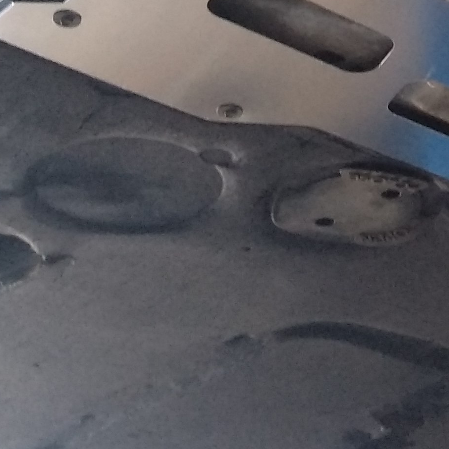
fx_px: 1247
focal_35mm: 85
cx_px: 606
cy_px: -154
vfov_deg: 18.8
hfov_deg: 18.7
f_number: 2.2
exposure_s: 1/33
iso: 500
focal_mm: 3.81
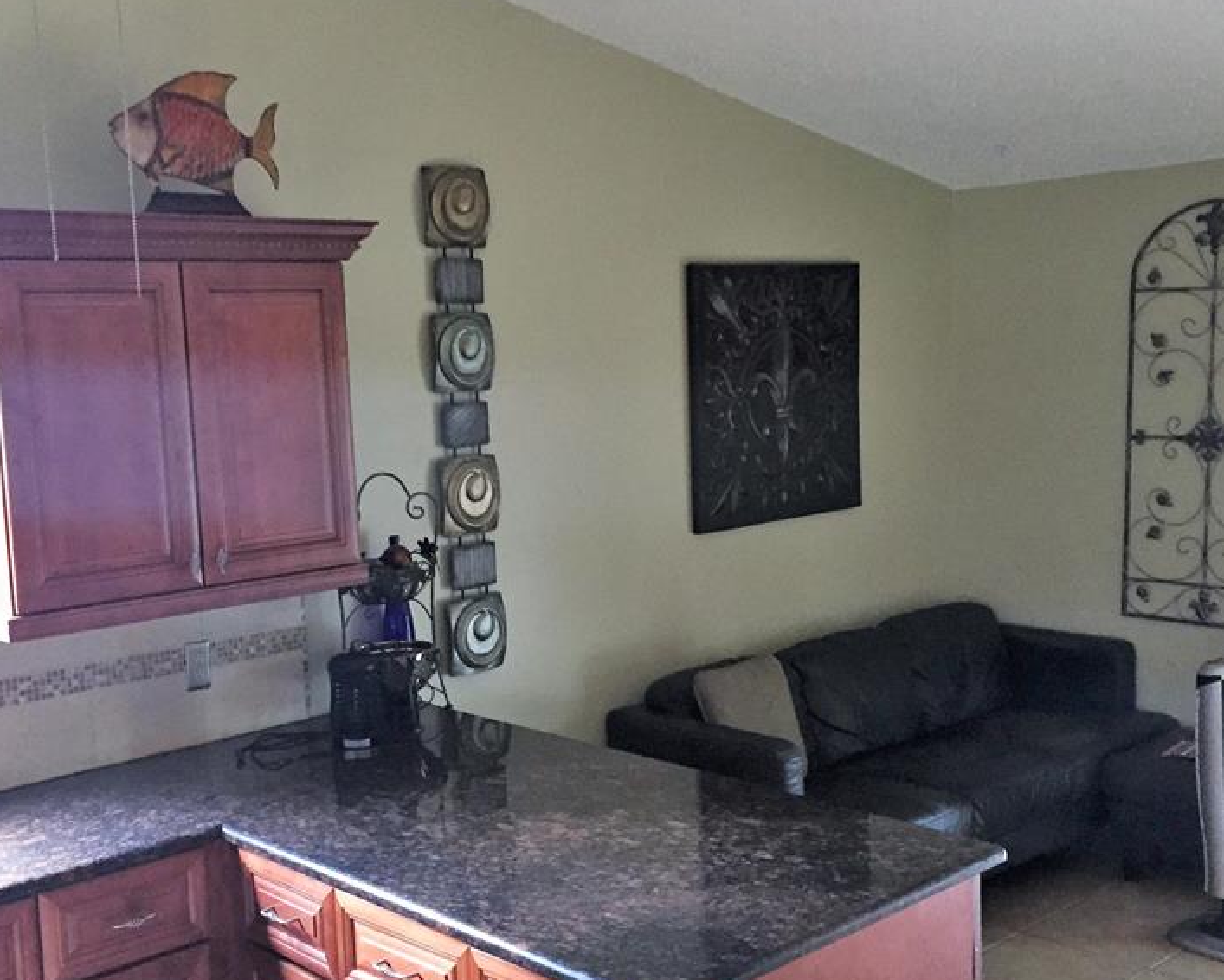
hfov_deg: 44.6
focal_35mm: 41
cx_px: 516
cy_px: 535
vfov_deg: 36.5
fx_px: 1486
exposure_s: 1/24
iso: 250
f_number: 2.2
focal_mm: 4.15
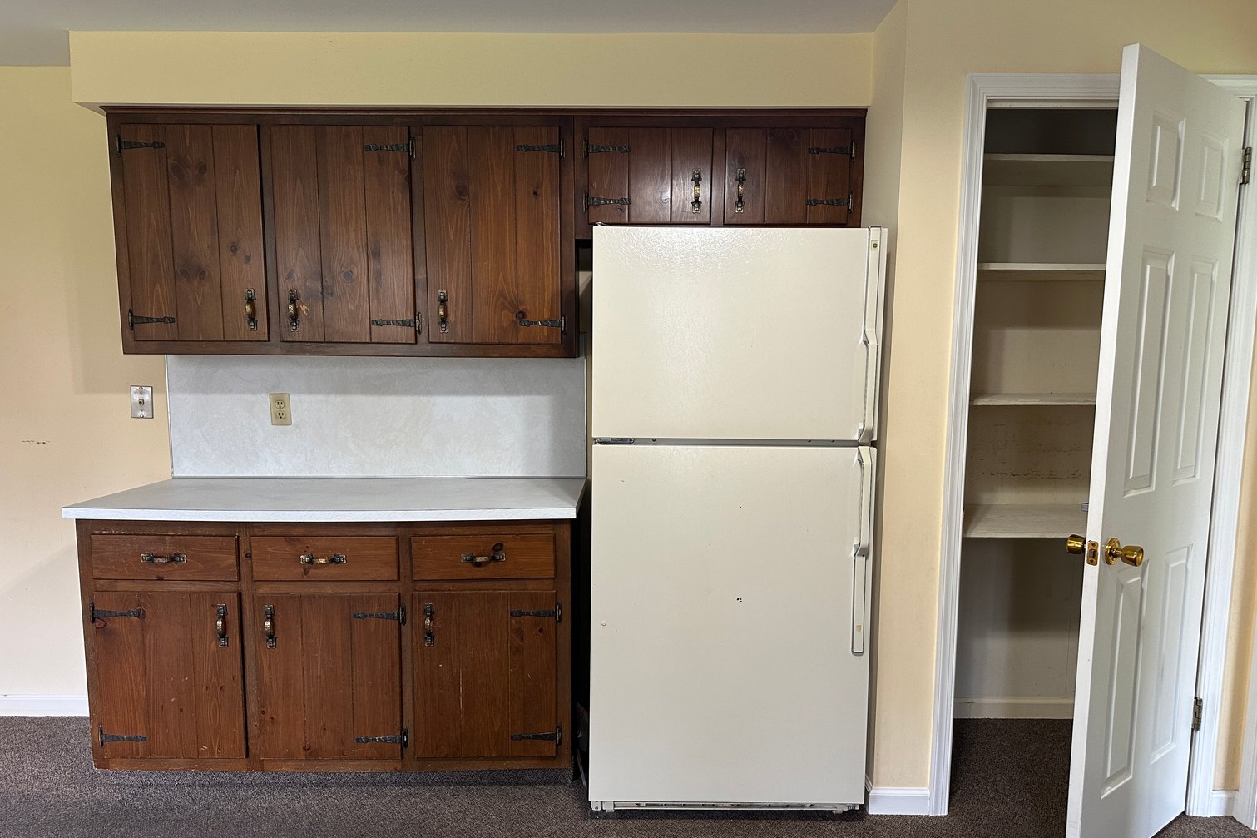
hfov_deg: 71.5
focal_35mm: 25
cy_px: 467
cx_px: 628
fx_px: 873
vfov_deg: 51.2
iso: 200
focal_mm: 6.86
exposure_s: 1/60
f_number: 1.78
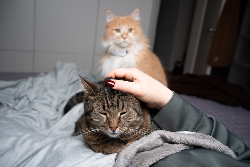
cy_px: 84
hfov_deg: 54.4
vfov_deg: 37.9
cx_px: 125
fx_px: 243
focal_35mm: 35
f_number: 5.6
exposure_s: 1/125
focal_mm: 35
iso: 160
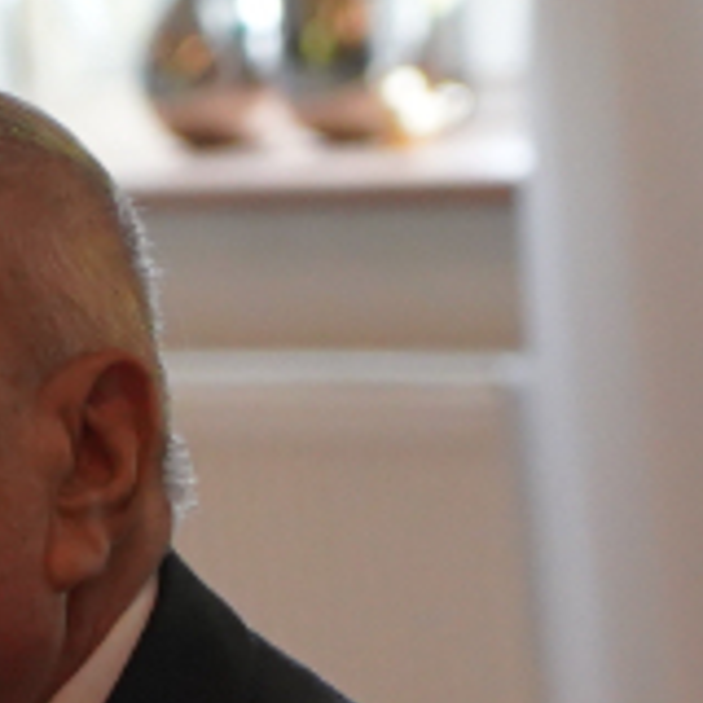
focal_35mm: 726
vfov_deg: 2.4
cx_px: -1037
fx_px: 16681
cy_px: 846
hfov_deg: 2.4
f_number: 4
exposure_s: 1/160
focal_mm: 105
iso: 2500
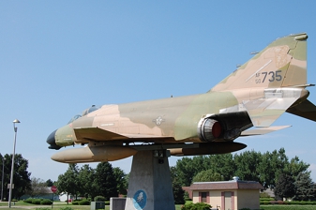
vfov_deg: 23.9
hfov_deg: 35.2
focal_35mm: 57
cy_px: 113
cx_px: 183
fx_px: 496
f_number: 10
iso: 200
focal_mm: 31
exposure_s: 1/400
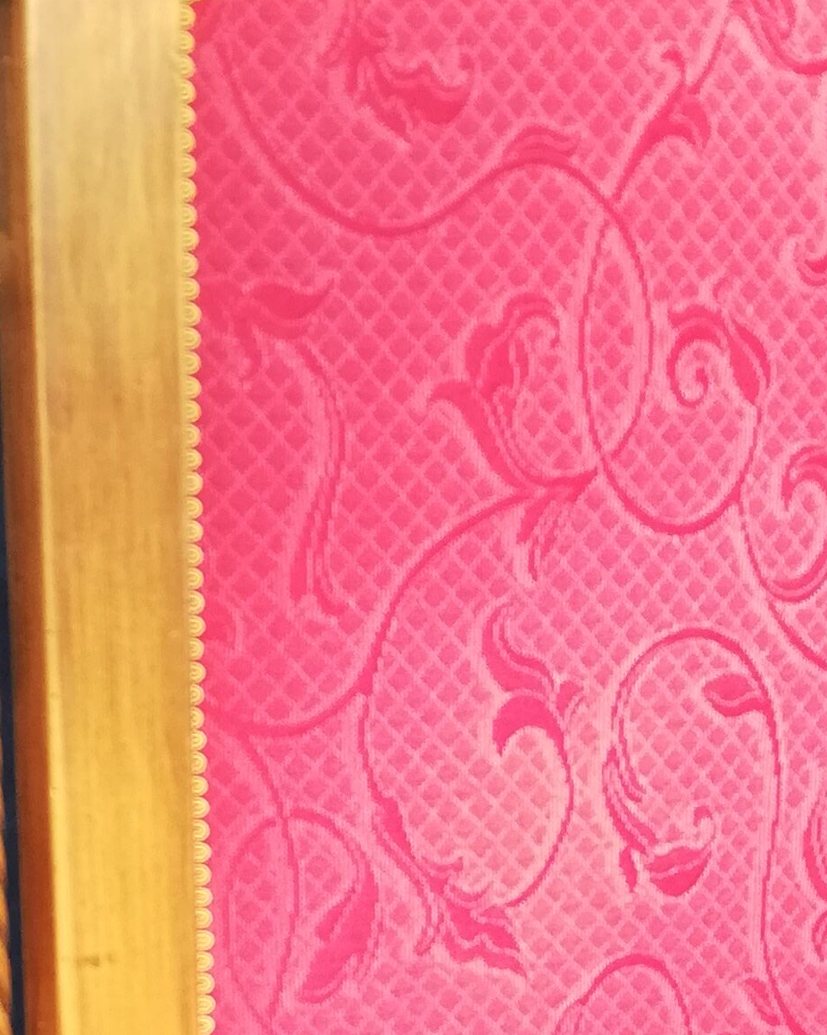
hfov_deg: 15.2
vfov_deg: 18.2
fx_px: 3091
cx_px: 453
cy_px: 1179
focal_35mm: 101
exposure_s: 1/50
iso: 50
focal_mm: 3.81
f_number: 2.2
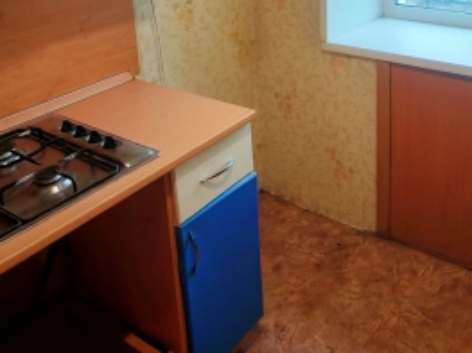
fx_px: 518
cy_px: -23
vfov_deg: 33.5
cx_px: 364
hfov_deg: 46.9
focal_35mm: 38
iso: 100
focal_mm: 1.96
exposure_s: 1/33
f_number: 2.2
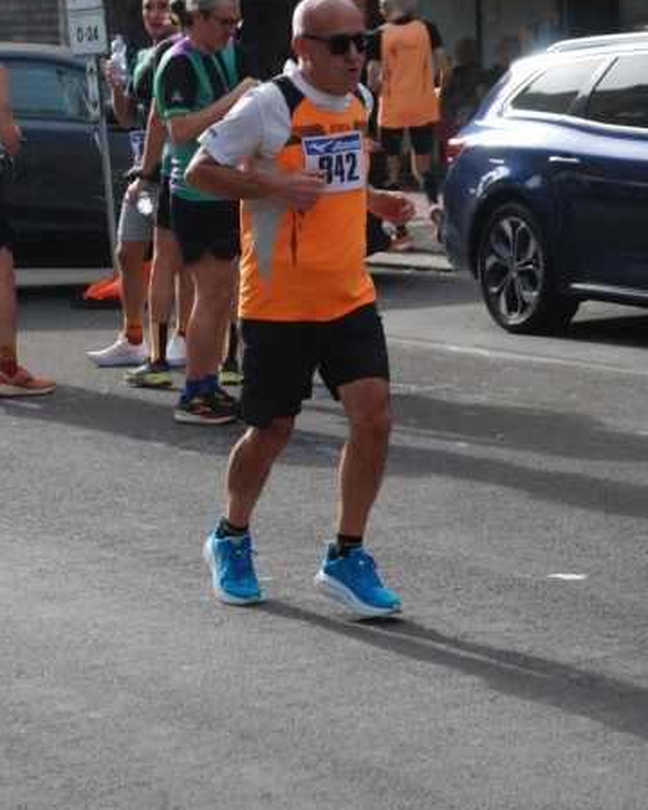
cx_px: 304
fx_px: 3165
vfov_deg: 14.6
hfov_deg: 11.7
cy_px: 350
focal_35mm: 132
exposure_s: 1/1250
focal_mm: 70
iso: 1000
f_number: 5.6
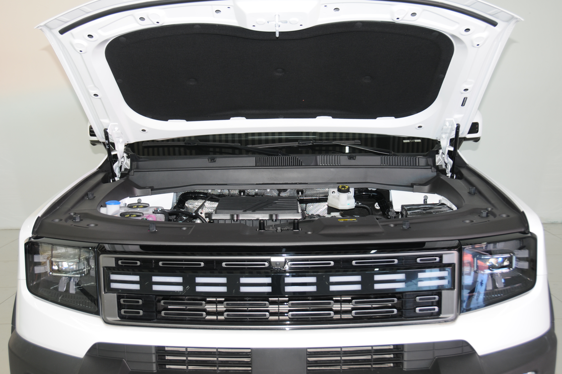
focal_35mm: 40
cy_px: 187
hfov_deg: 48.0
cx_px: 281
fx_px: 631
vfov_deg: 32.9
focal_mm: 27
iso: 200
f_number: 4.8
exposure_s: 1/15
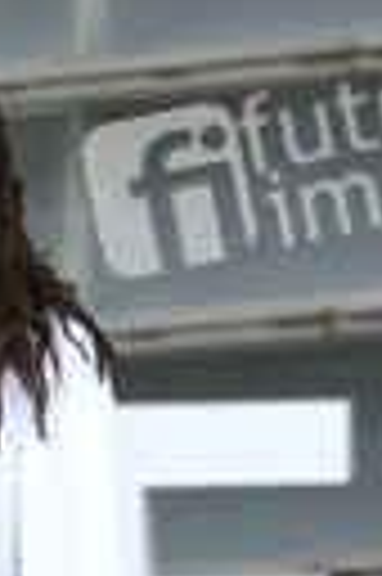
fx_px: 4277
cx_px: -94
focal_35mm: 268
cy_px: 846
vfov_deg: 7.6
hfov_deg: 5.1
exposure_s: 1/1600
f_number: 3.2
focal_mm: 86
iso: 400
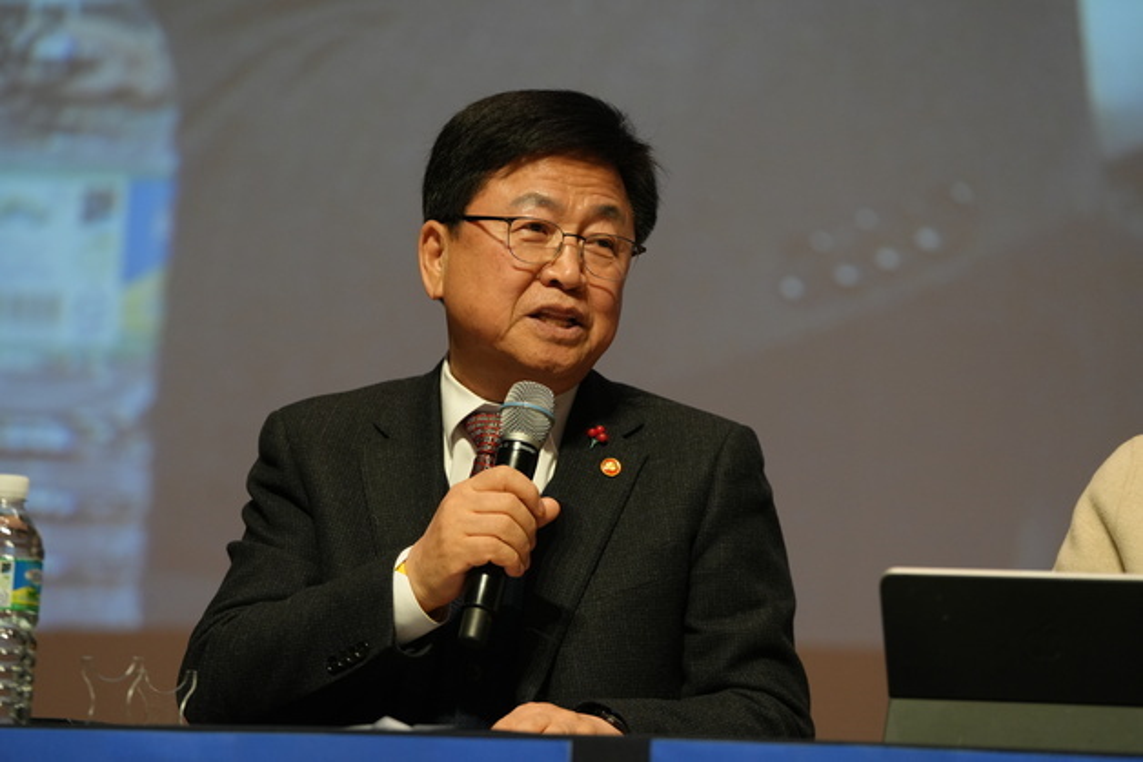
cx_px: 572
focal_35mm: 161
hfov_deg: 12.8
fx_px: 5113
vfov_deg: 8.5
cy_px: 381
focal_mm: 161
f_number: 4
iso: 2000
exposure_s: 1/200
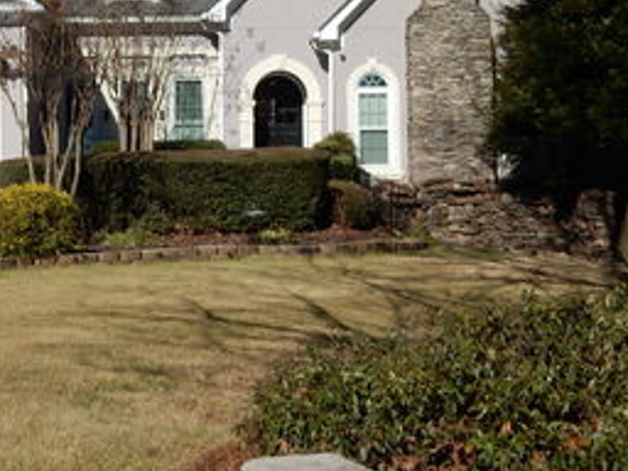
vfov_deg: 20.1
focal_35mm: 72
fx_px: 1306
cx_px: 169
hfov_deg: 26.7
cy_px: 49
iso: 125
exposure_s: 1/1600
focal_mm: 6.4
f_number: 4
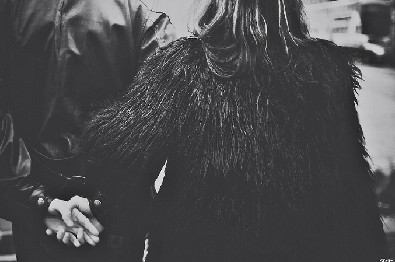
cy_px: 122
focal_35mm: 60
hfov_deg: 33.6
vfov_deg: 22.7
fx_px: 652
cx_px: 173
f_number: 2
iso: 250
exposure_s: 1/200
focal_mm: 35
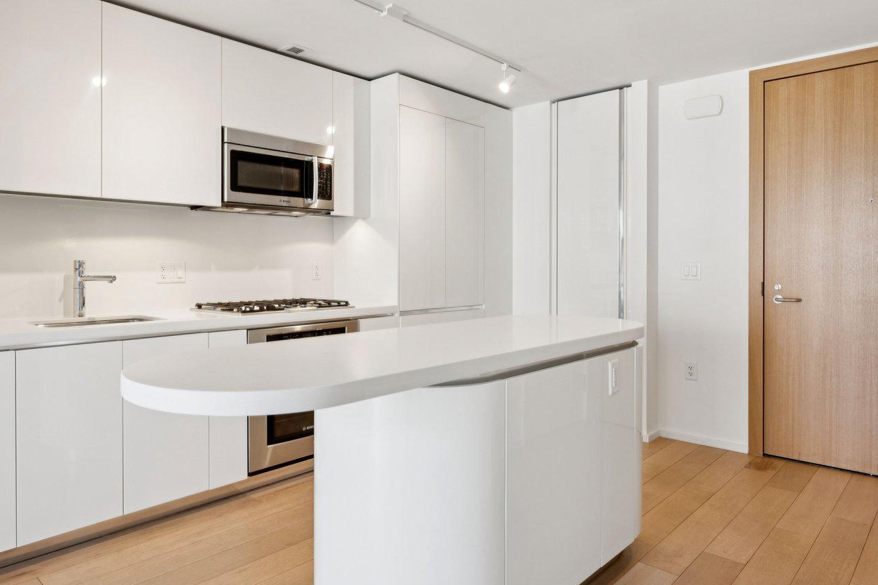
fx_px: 585
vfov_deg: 53.1
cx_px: 366
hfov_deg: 73.2
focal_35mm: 24
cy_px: 271
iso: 400
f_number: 7.1
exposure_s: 1/30
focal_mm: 15
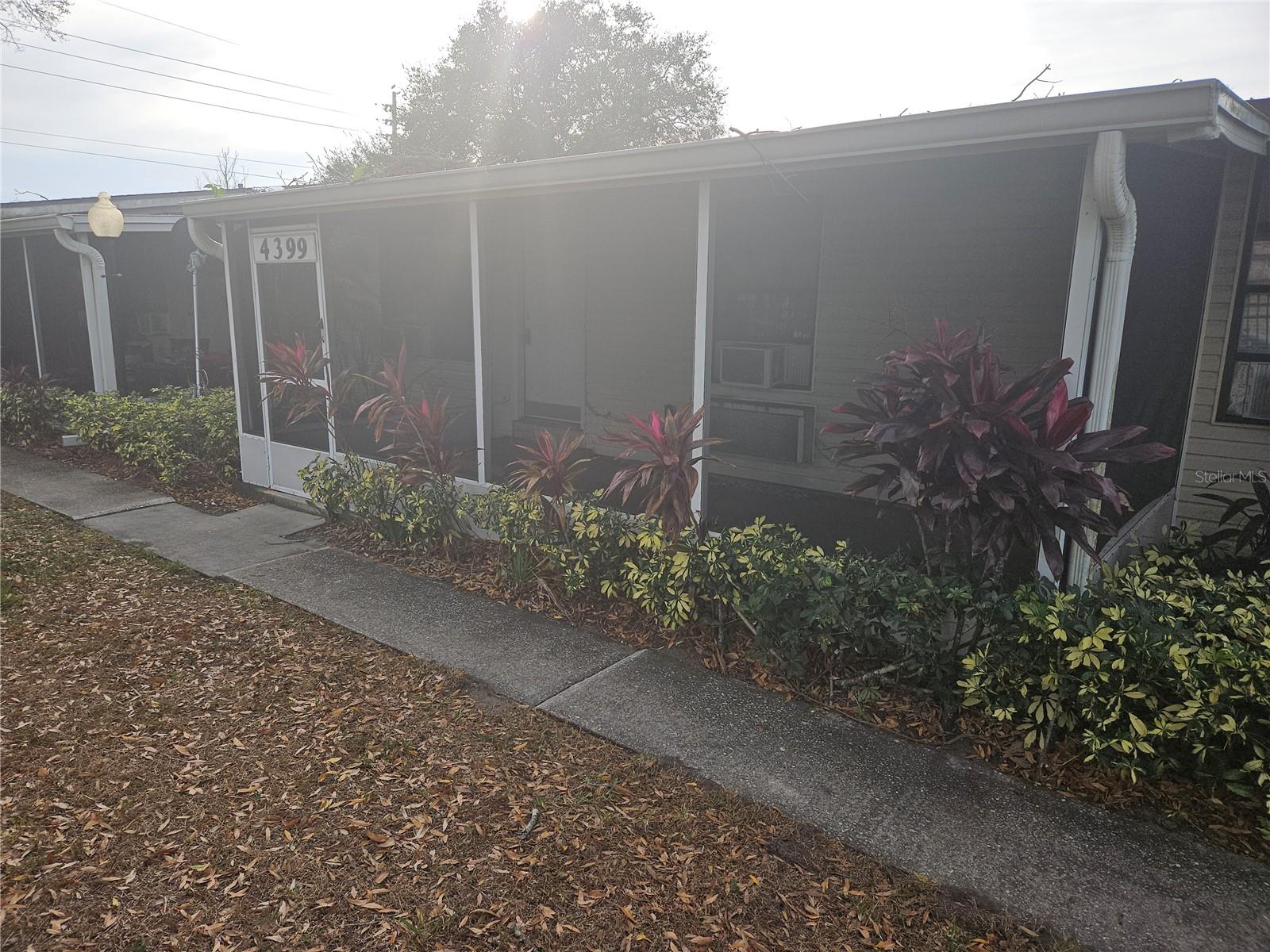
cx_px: 635
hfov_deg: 73.9
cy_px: 476
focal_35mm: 23
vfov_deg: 58.9
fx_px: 844
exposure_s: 1/516
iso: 25
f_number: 1.8
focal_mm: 5.4
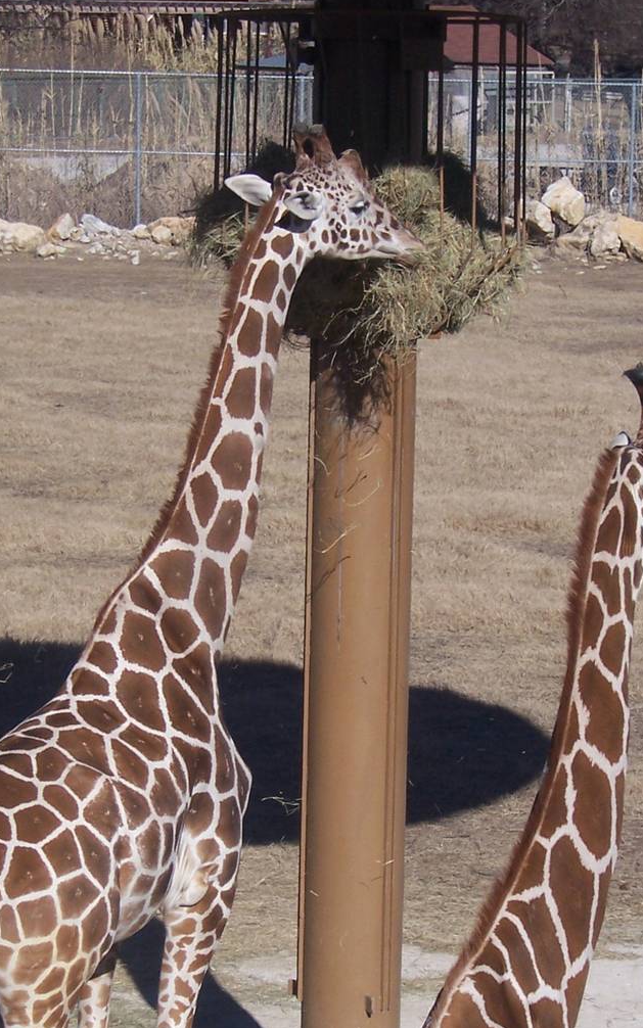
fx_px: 4205
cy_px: 740
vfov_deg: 13.9
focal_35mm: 150
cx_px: 330
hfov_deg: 8.7
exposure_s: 1/750
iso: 80
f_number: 5.6
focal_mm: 14.8
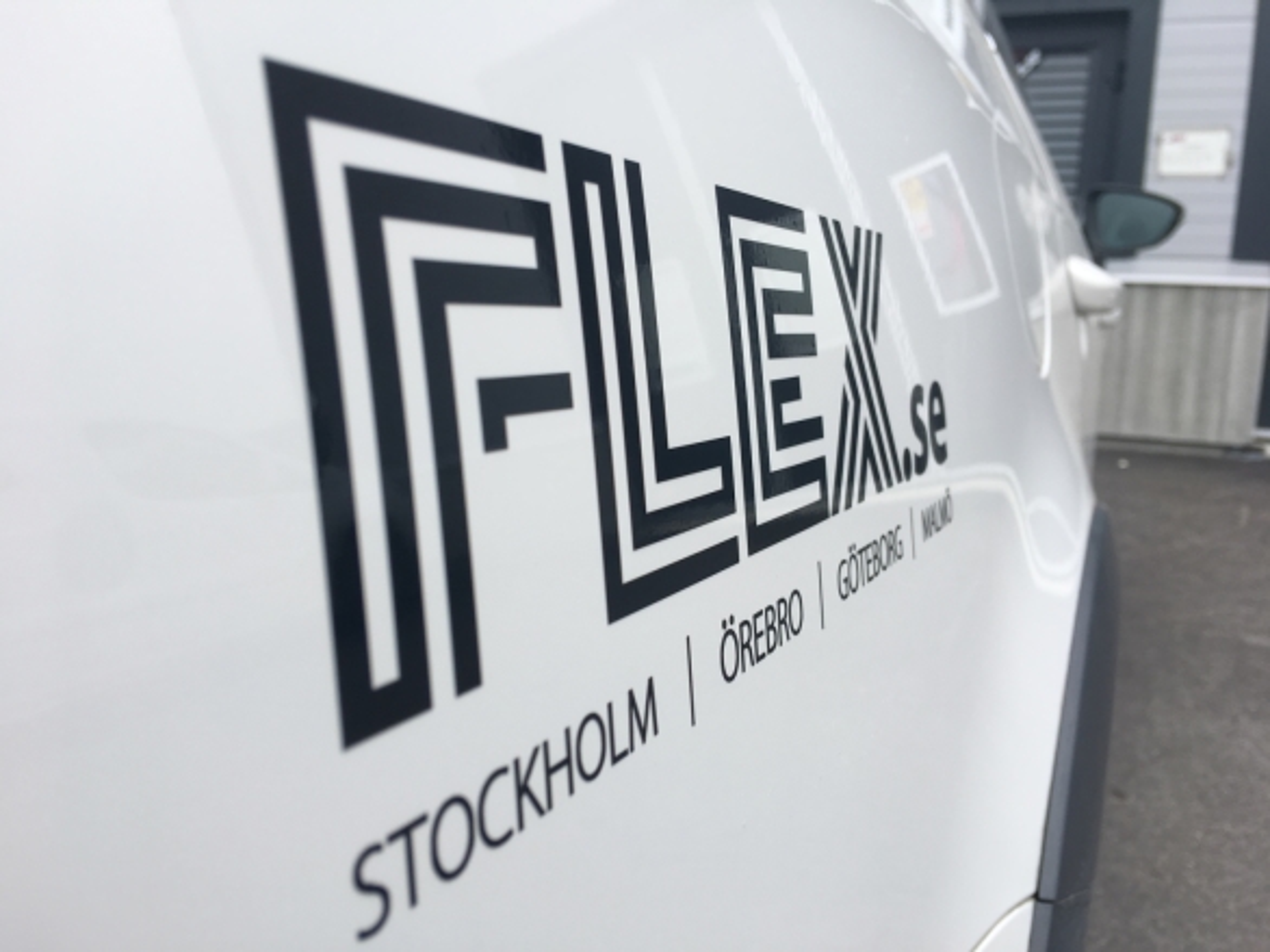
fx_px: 1064
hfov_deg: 61.7
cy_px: 476
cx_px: 635
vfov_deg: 48.2
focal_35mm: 29
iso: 25
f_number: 2.2
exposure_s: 1/272
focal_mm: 4.15
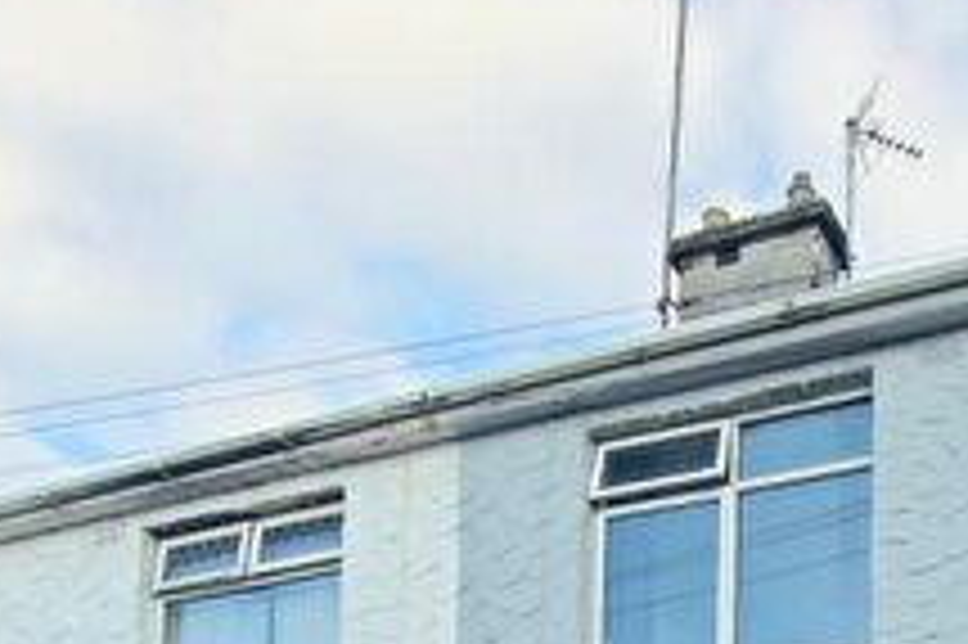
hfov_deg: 41.9
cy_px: 1047
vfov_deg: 22.7
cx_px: 819
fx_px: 1182
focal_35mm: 44
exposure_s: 1/1111
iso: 50
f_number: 2.2
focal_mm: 2.2
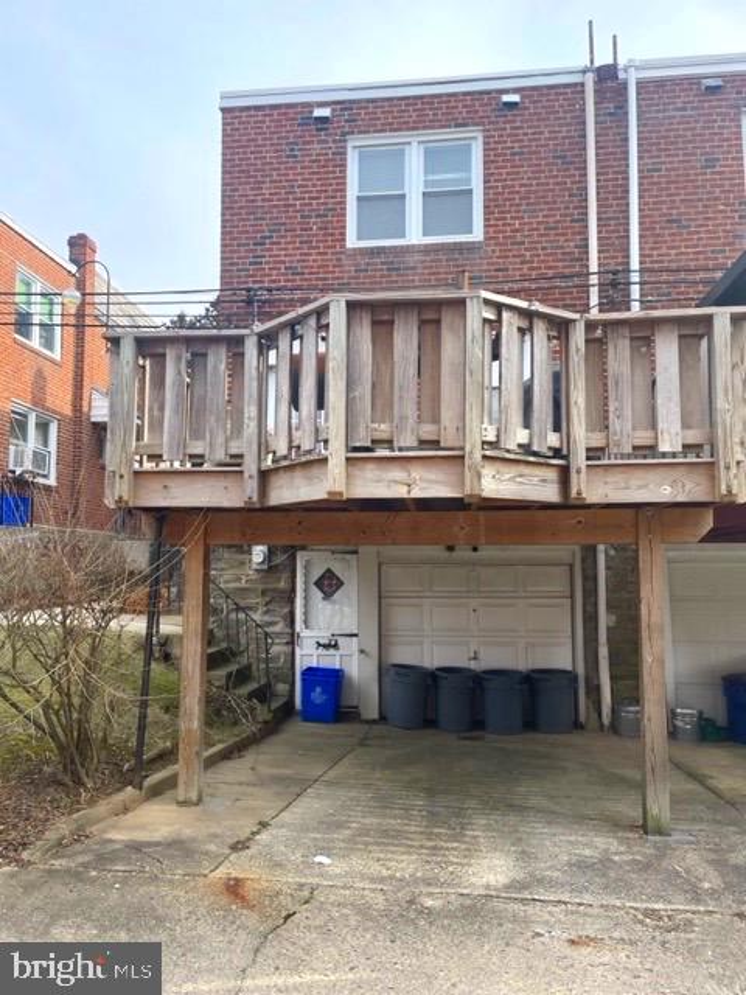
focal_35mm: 26
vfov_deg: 67.3
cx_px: 373
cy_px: 498
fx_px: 747
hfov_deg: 53.1
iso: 32
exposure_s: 1/1006
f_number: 1.6
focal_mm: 4.2
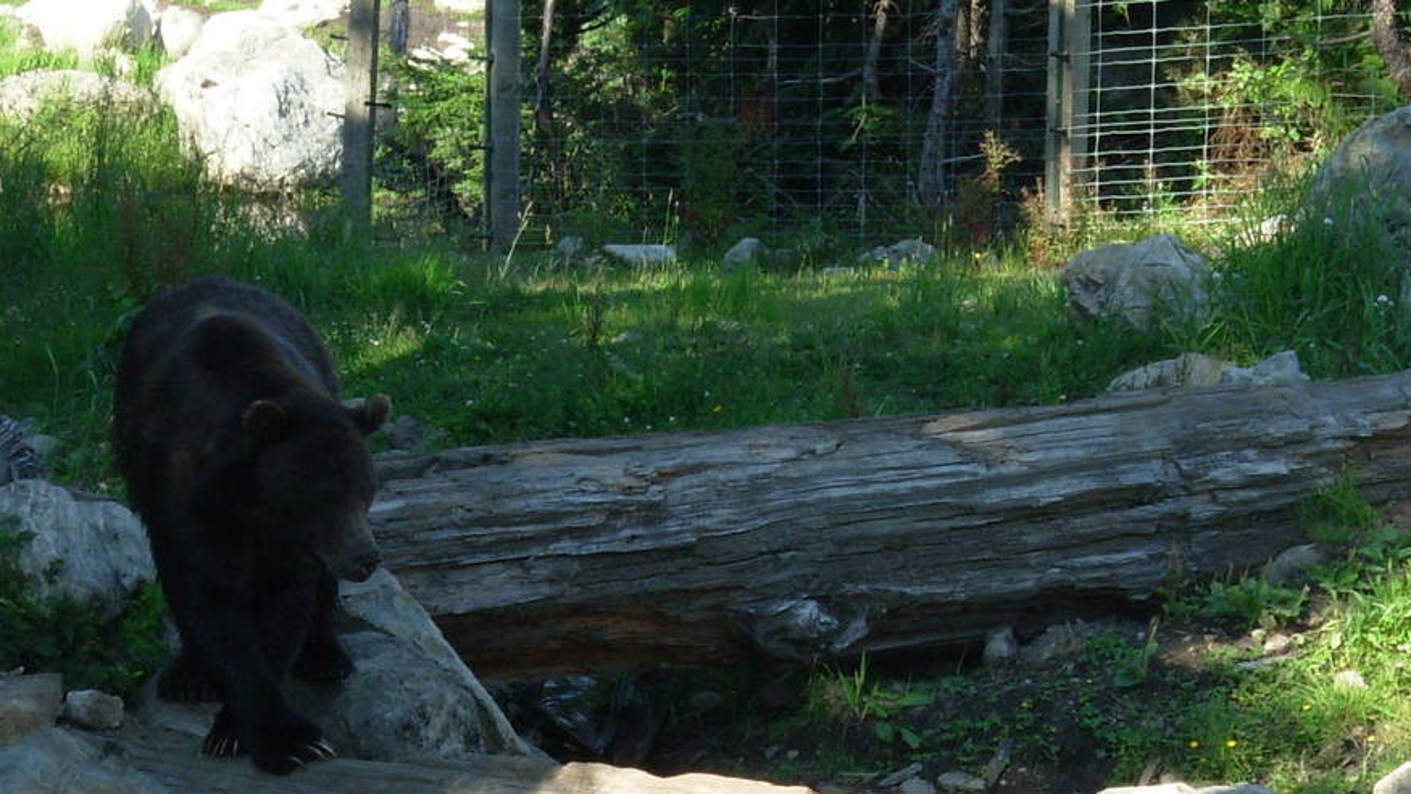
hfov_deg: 9.7
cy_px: 762
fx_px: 8343
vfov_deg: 5.4
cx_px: 835
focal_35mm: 223
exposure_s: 1/197
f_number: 4.2
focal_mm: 18.6
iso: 50
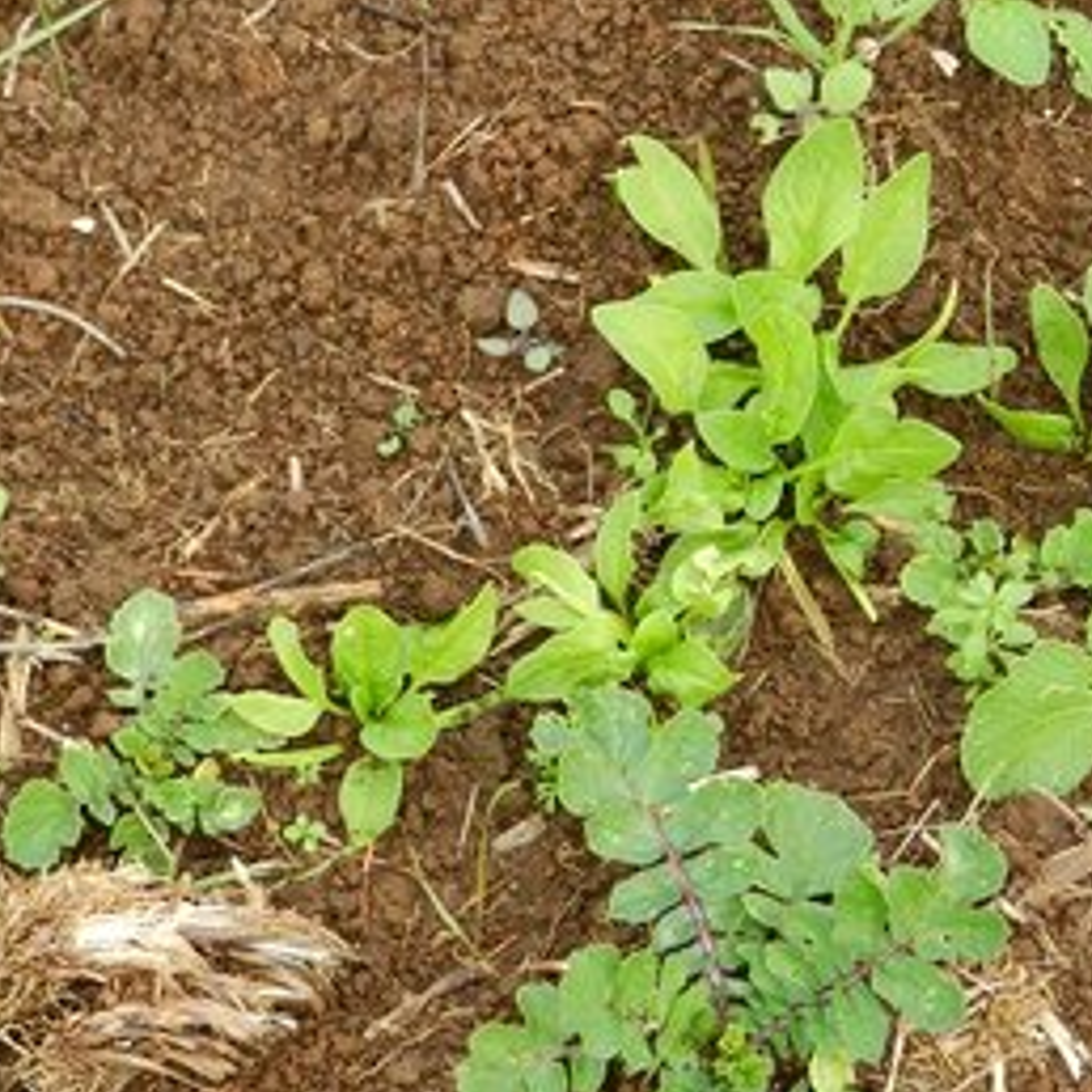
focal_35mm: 178
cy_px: 584
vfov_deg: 9.8
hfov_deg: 9.8
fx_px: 6353
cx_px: 817
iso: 160
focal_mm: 23.1
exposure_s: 1/80
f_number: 5
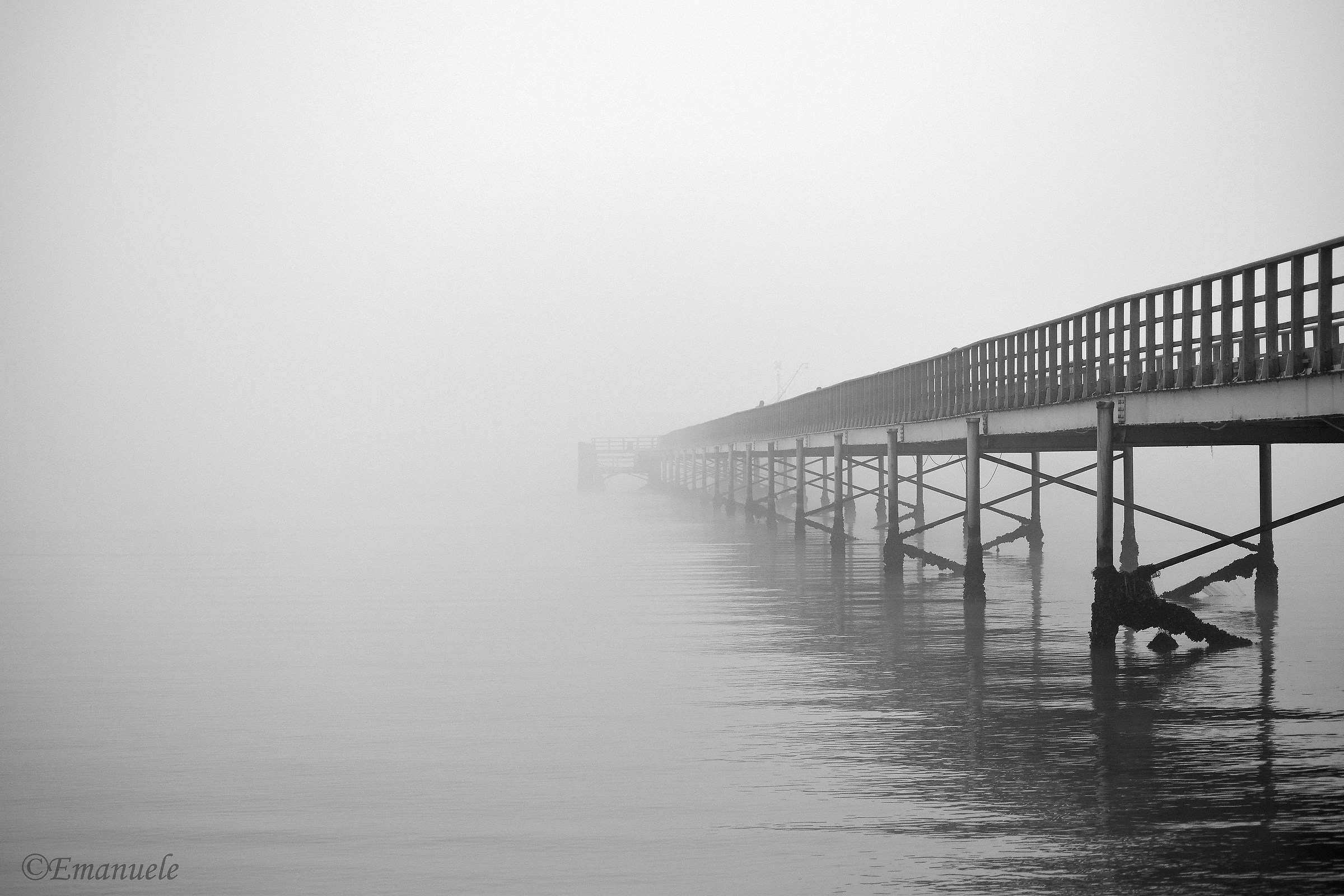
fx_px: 3080
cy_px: 448
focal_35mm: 82
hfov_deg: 24.6
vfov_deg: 16.6
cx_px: 672
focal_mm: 55
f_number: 4
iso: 400
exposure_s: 1/1000
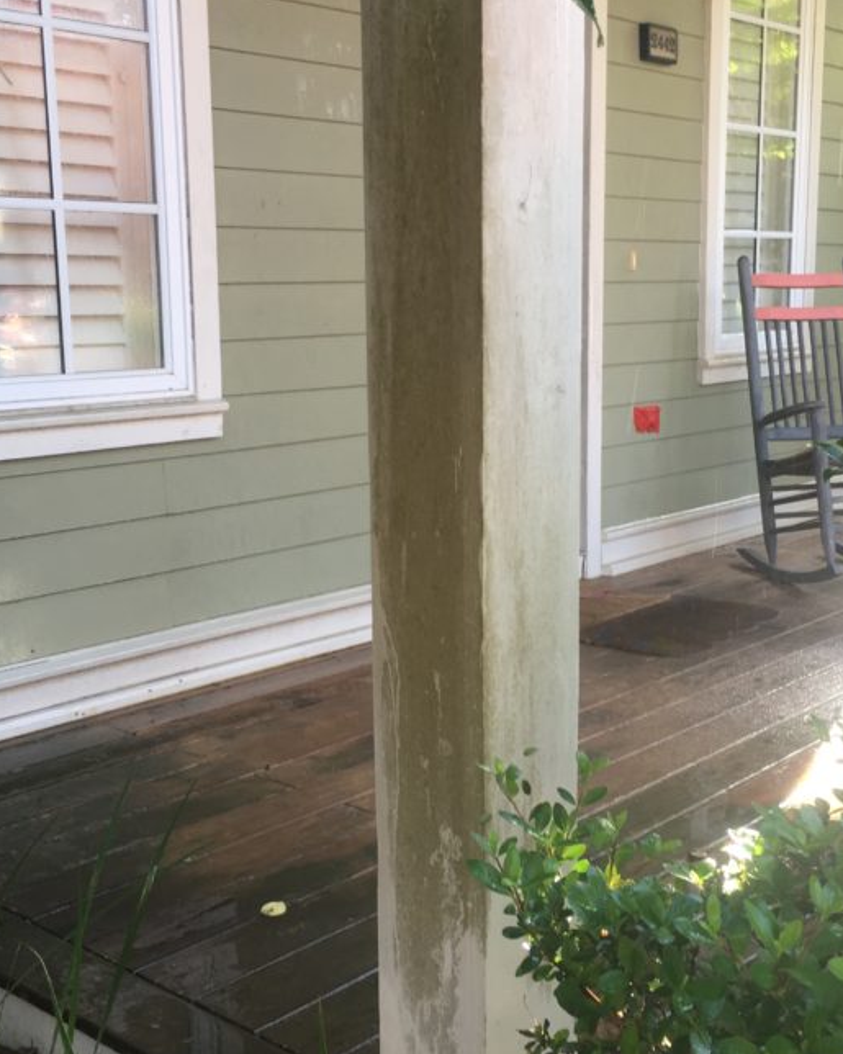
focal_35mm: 45
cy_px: 545
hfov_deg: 33.4
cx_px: 437
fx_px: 1404
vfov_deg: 41.2
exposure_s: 1/60
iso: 25
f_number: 2.2
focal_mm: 4.15
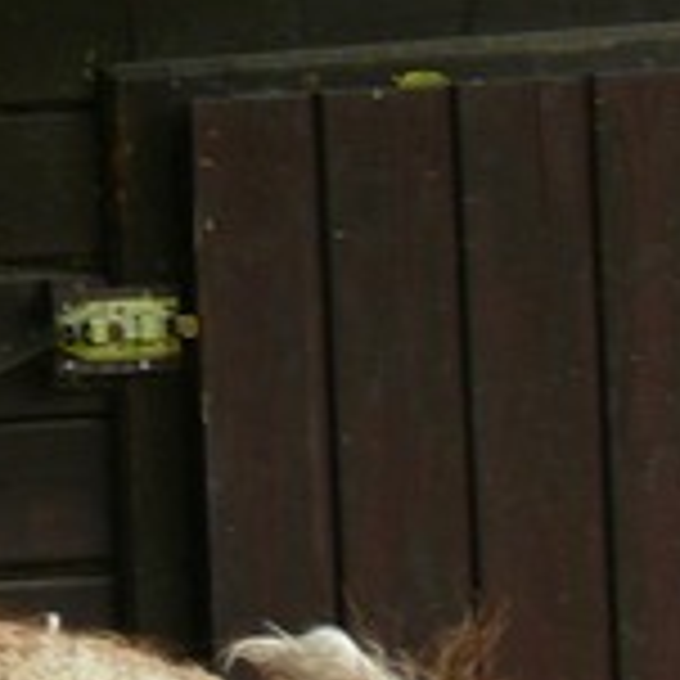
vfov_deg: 1.8
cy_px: 1076
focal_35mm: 954
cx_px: -131
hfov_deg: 1.8
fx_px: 21202
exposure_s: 1/30
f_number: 3.6
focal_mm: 45.8
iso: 100
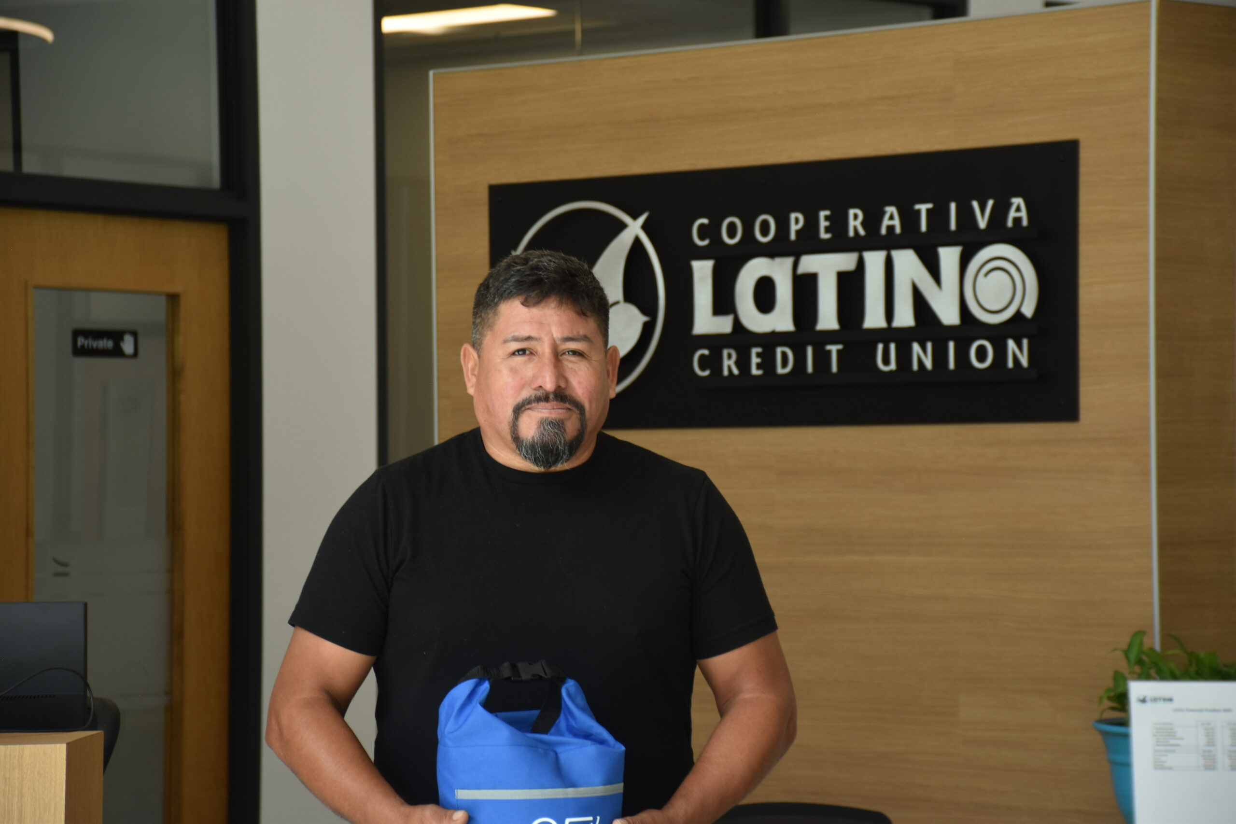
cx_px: 618
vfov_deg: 11.4
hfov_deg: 17.1
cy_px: 412
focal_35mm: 120
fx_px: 4120
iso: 400
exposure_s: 1/125
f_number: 5.3
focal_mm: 80
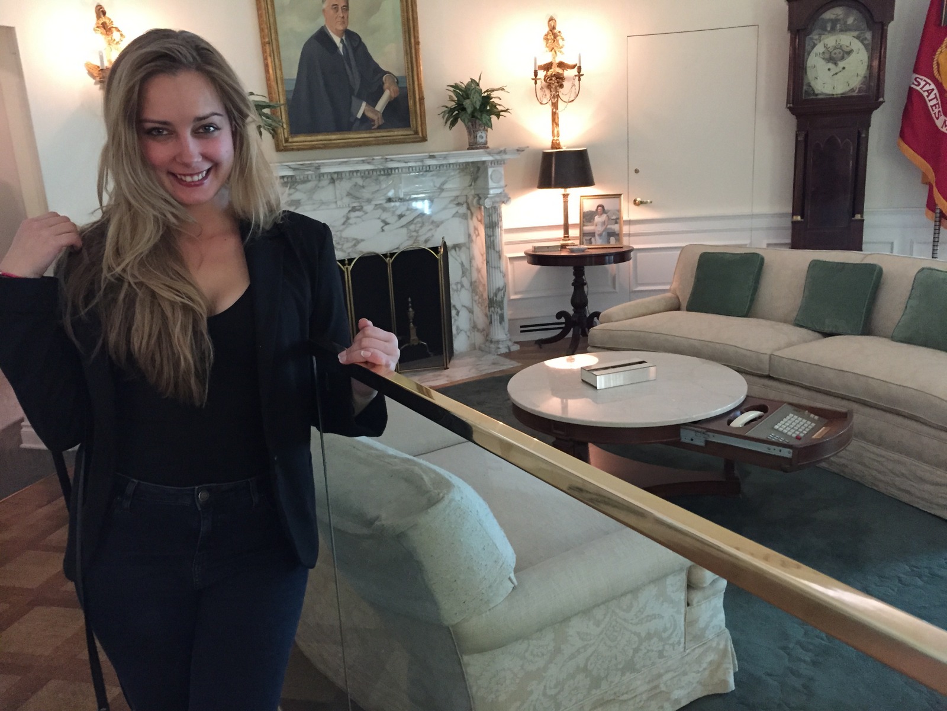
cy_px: 356
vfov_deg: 48.2
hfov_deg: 61.7
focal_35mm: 29
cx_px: 474
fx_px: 793
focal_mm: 4.15
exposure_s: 1/15
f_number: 2.2
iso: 320
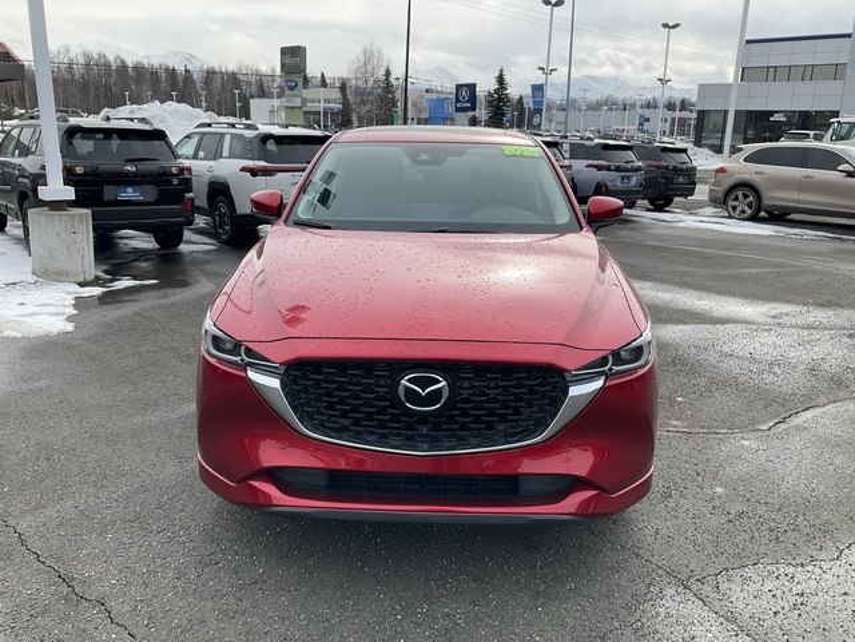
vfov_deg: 48.2
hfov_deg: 61.7
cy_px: 321
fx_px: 716
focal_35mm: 29
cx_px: 428
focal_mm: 3
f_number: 1.8
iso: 25
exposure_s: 1/1144
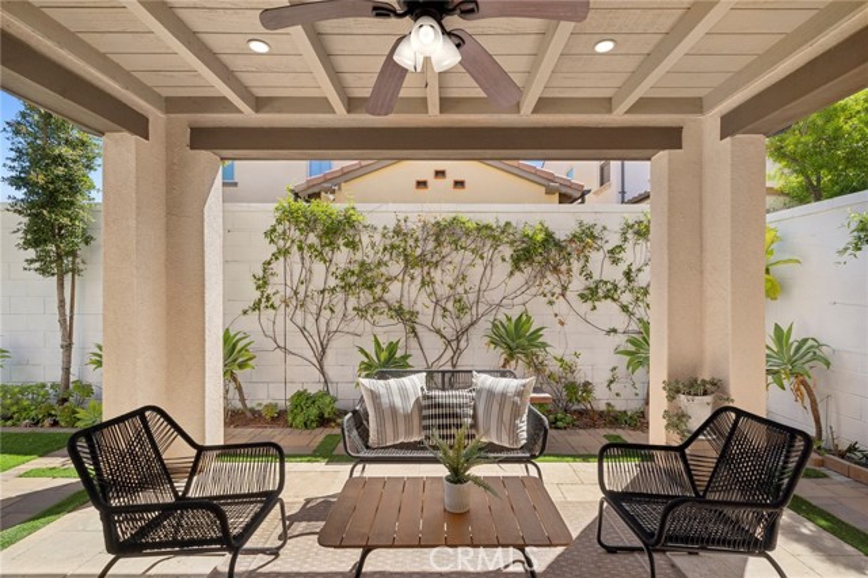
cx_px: 434
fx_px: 386
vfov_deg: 73.7
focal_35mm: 16
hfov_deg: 96.8
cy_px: 289
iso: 100
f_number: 9
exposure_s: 1/250
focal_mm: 16
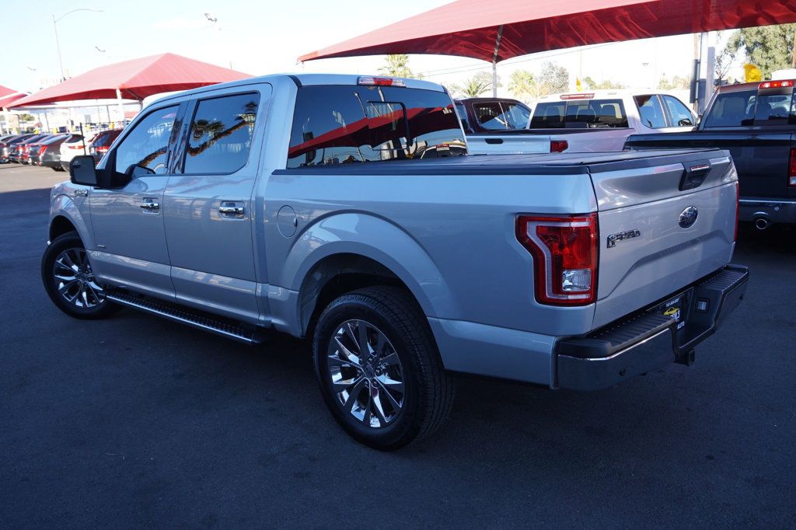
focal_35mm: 30
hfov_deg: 61.9
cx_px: 398
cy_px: 265
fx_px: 663
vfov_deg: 43.6
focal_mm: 20
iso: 100
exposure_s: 1/80
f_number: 6.3
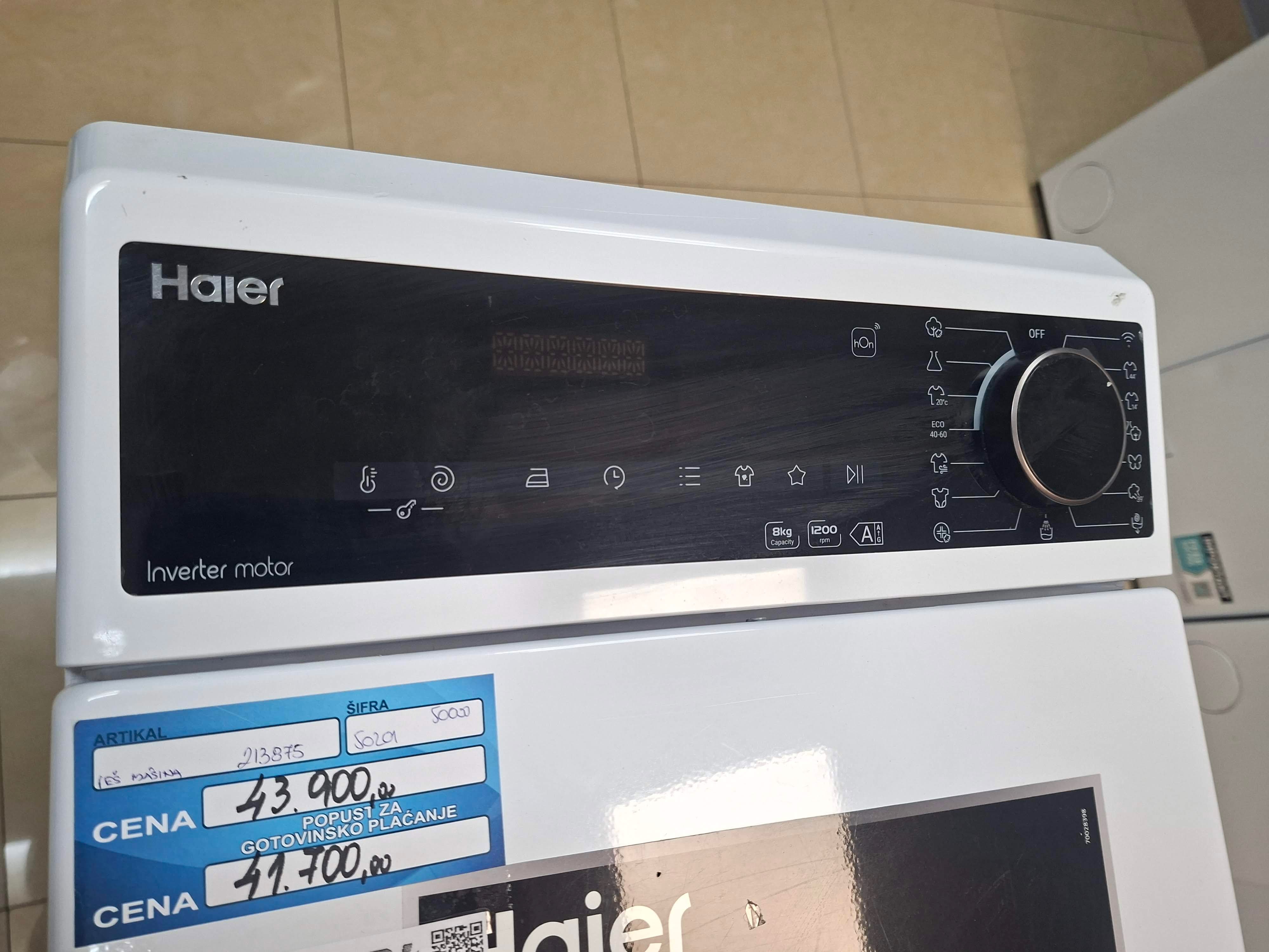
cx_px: 634
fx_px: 843
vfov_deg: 58.9
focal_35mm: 23
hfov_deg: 73.9
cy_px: 476
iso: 250
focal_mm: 5.54
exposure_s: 1/100
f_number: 1.8
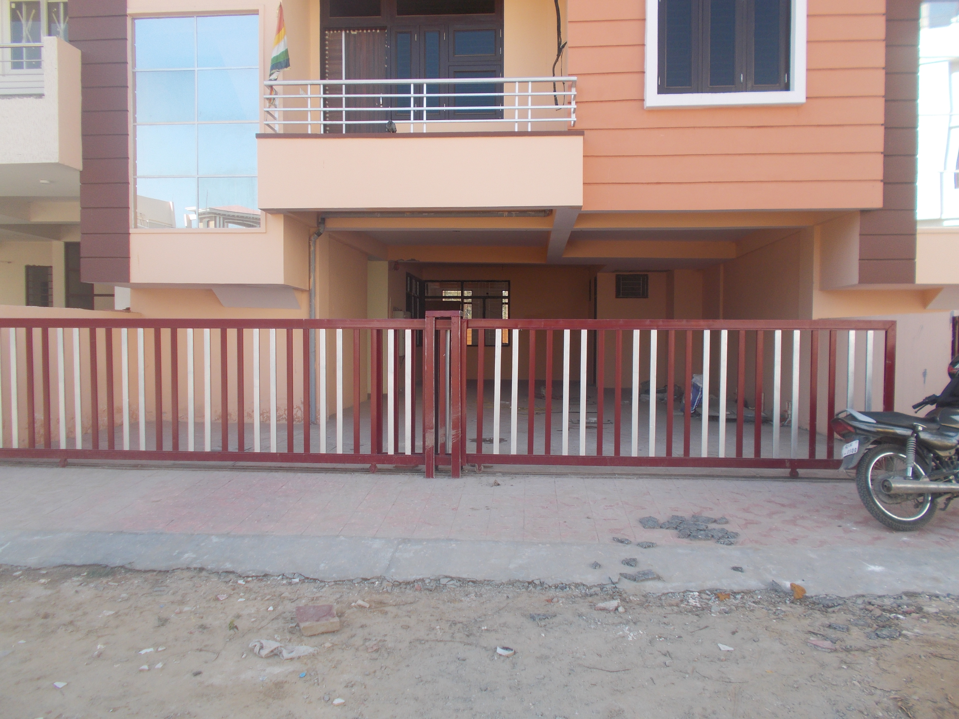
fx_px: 720
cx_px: 480
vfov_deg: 53.1
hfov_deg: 67.3
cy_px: 360
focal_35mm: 26
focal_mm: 4.6
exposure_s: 1/200
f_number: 3.2
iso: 80
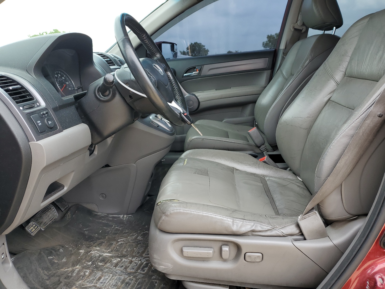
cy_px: 144
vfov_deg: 53.1
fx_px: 289
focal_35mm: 26
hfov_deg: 67.3
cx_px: 192
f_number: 1.5
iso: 50
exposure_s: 1/476
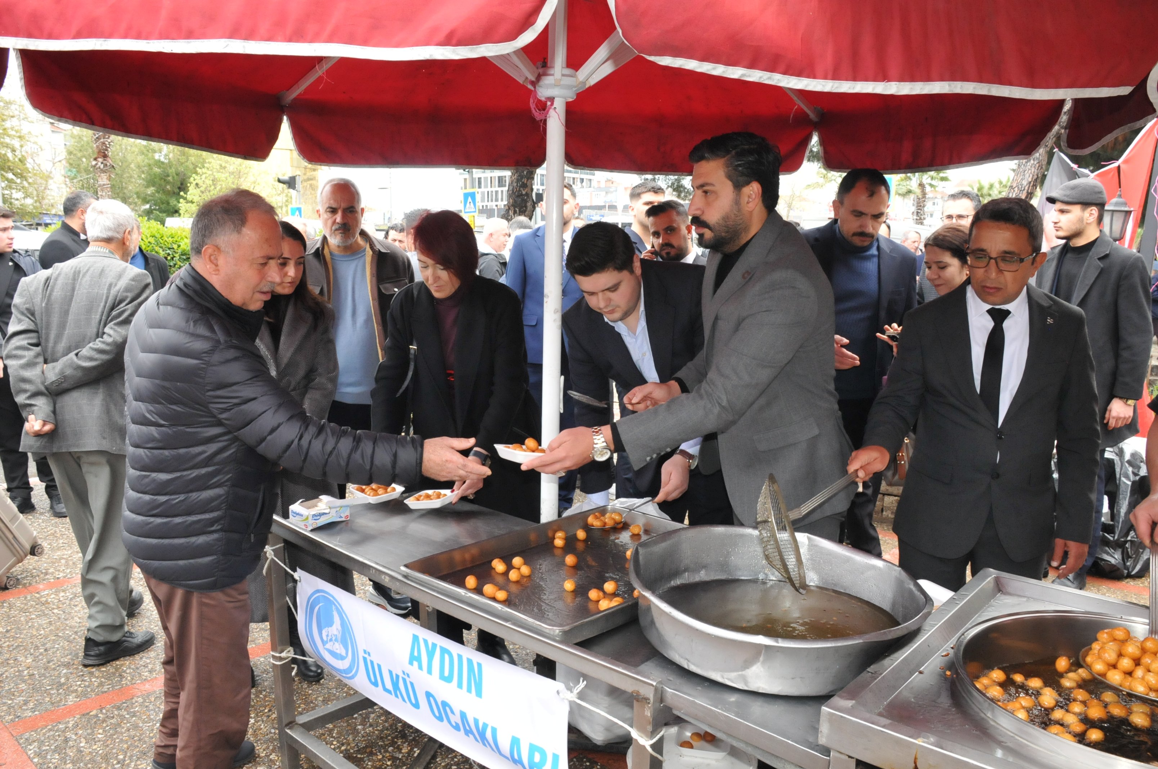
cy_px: 384
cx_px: 579
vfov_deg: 47.8
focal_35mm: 27
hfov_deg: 67.4
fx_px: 867
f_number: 8
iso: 1400
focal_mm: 18
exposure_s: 1/250
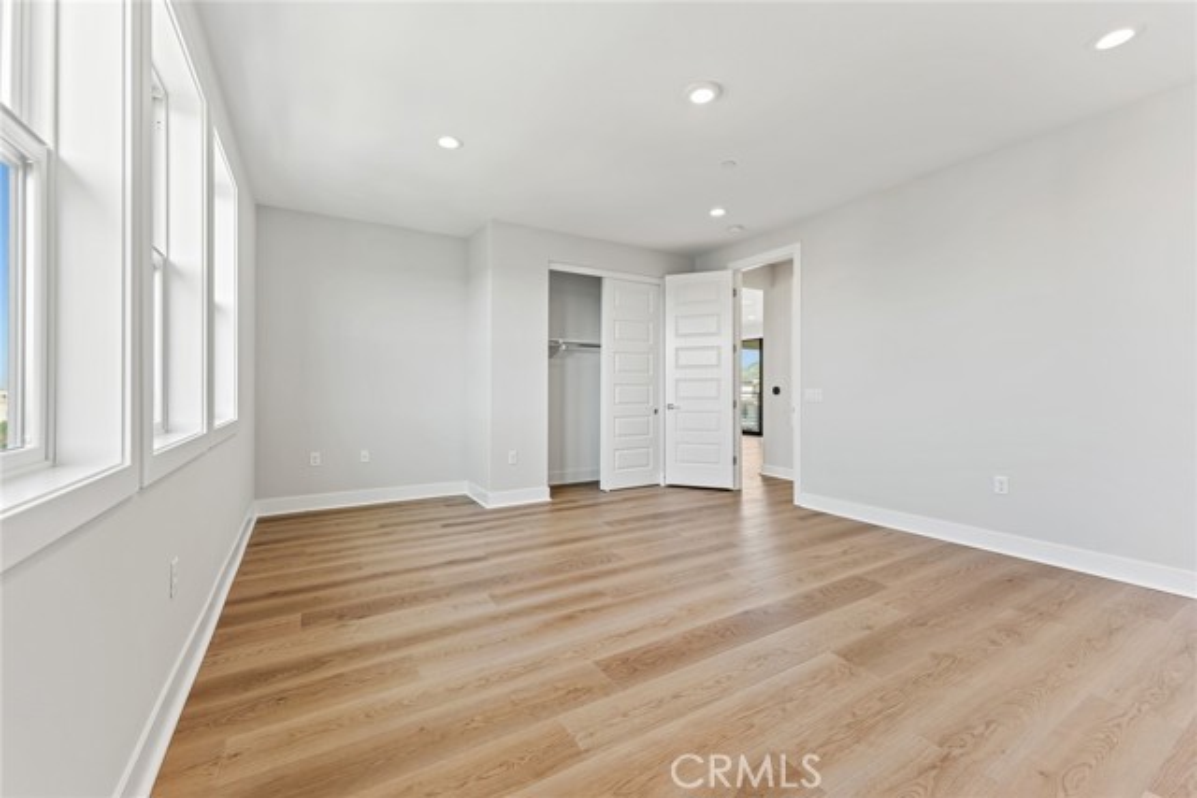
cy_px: 399
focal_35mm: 14
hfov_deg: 104.2
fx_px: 466
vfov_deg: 81.2
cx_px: 598
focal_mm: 14
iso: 640
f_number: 6.3
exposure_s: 1/30
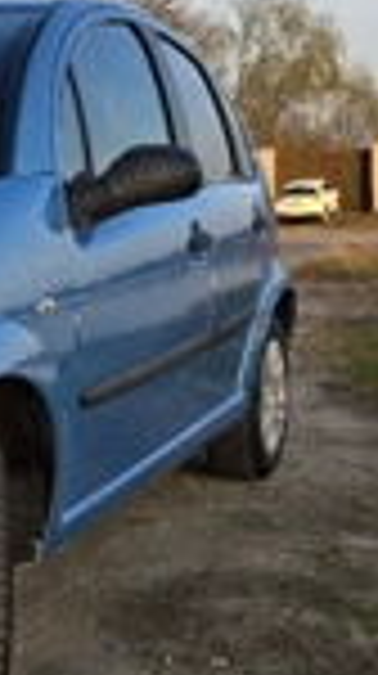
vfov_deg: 31.5
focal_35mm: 67
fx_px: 1198
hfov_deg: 16.0
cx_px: -234
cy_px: 315
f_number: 1.7
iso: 16
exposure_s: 1/182
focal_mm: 6.3
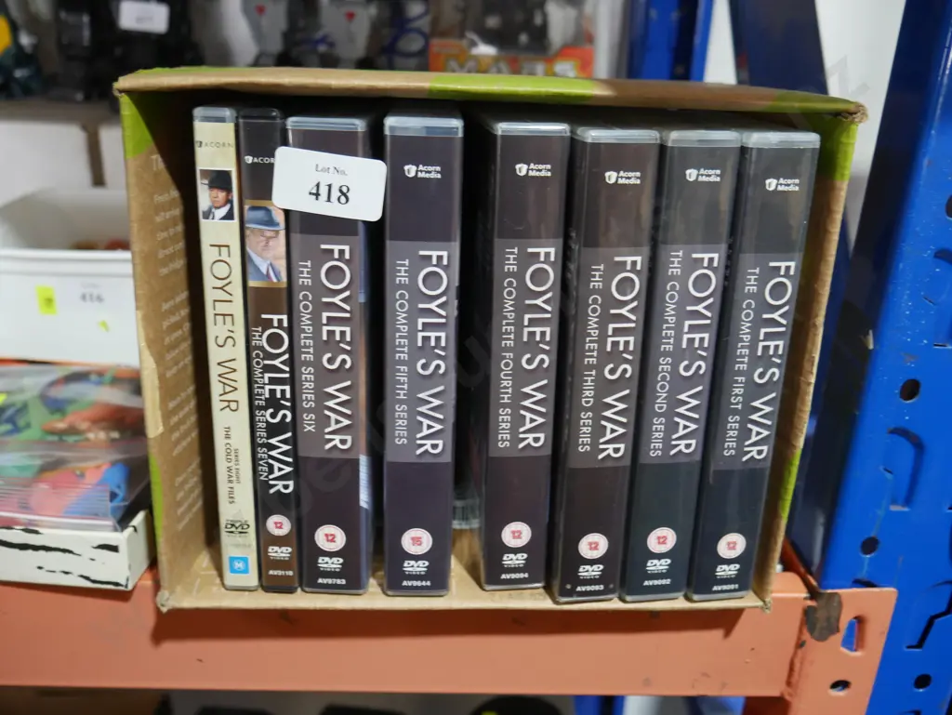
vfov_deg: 44.2
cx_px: 476
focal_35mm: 32
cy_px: 358
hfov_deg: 56.8
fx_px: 880
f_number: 3.6
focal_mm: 16
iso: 500
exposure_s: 1/60
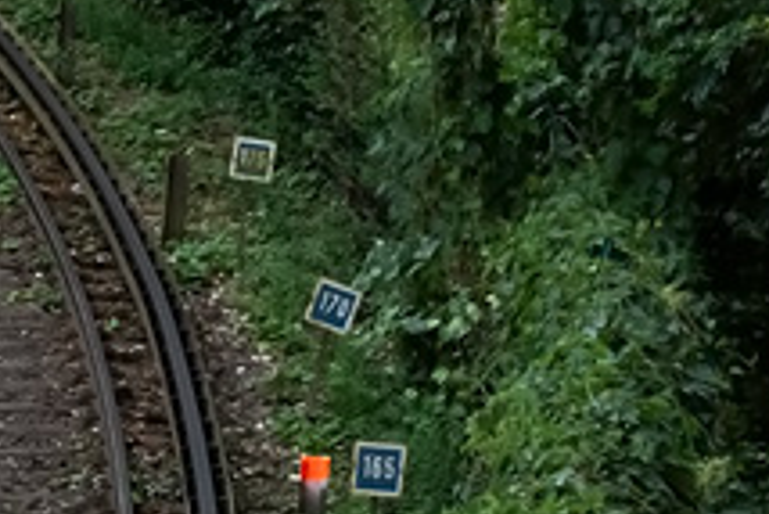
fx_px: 6477
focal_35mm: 303
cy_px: 349
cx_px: -959
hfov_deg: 6.5
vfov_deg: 4.5
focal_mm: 30
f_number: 5.6
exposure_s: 1/400
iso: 640
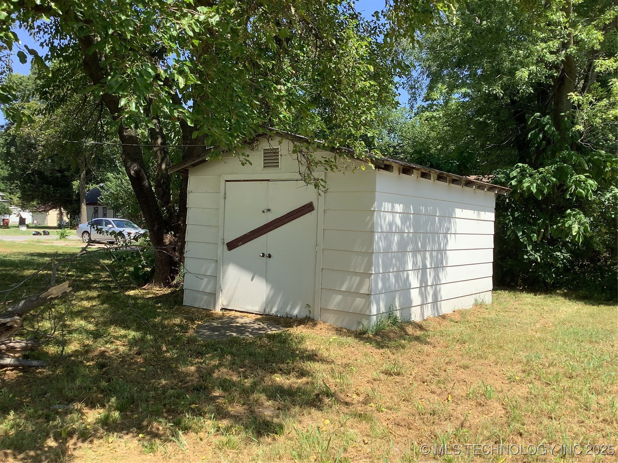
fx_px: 553
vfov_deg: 45.4
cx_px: 309
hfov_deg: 58.4
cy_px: 232
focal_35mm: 31
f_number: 2.4
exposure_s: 1/500
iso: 25
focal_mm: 3.3
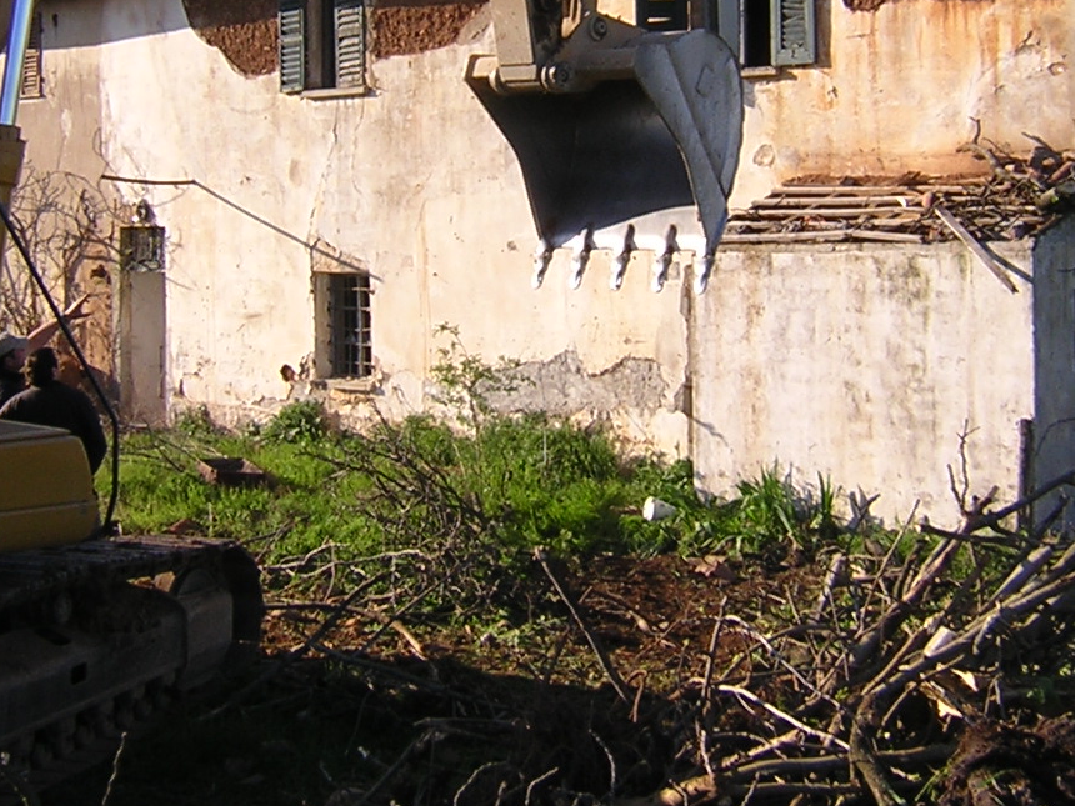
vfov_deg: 21.6
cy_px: 152
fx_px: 2081
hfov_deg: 29.0
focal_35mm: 67
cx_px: 586
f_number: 5.2
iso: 100
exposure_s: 1/217
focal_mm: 4.7
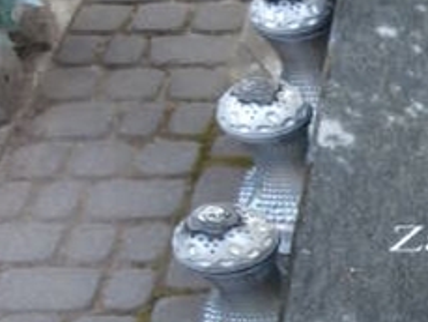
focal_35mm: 67
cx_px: 570
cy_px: 249
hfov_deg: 24.8
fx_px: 829
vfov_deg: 21.7
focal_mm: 4.2
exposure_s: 1/80
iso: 100
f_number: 3
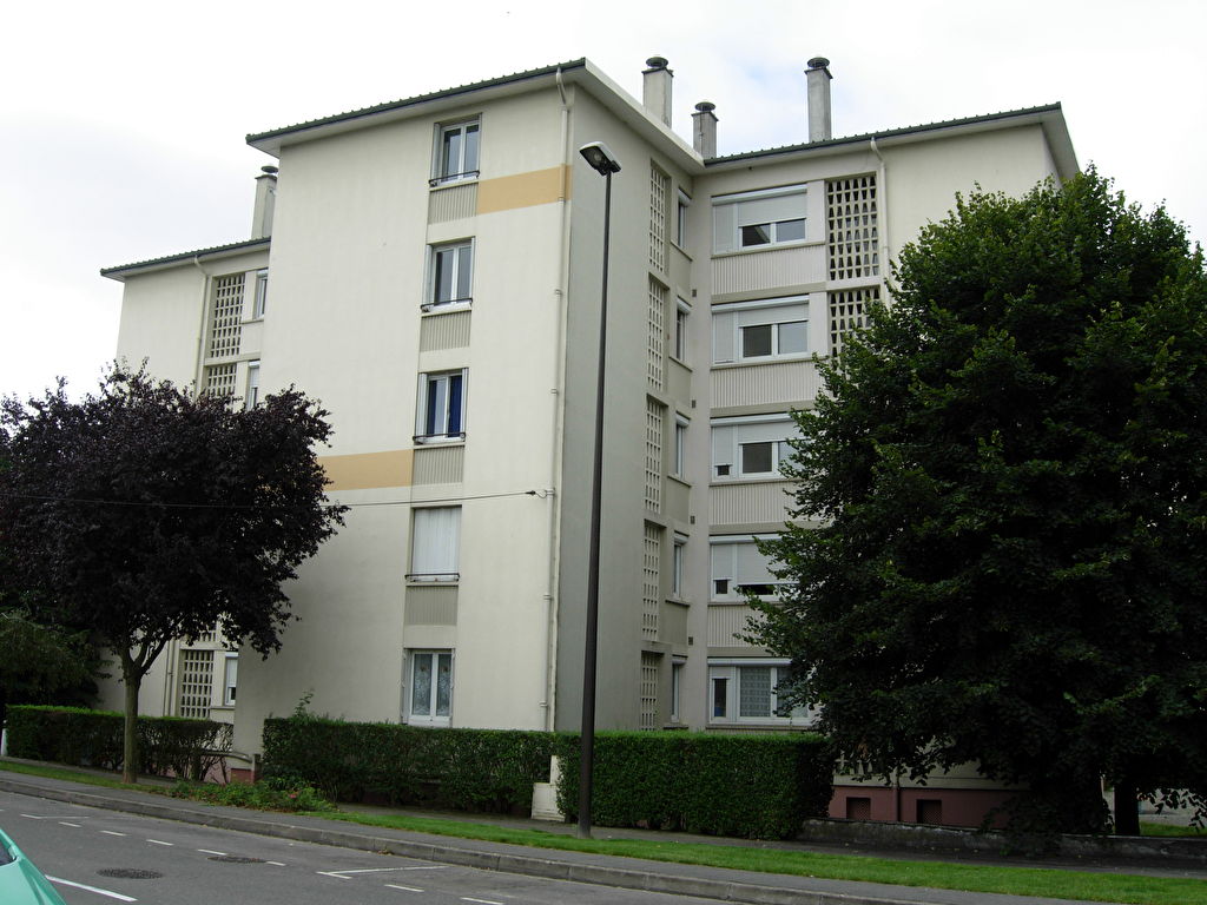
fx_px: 1255
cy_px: 452
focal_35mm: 36
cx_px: 604
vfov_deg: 39.7
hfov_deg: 51.4
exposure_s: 1/256
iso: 50
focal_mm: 7.5
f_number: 5.4
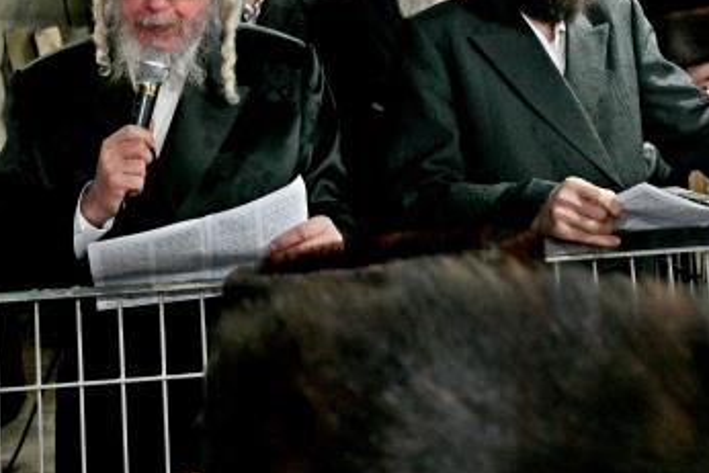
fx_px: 1399
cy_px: -132
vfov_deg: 18.0
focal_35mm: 71
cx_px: 303
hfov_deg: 28.4
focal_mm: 24
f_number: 4
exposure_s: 1/125
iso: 400
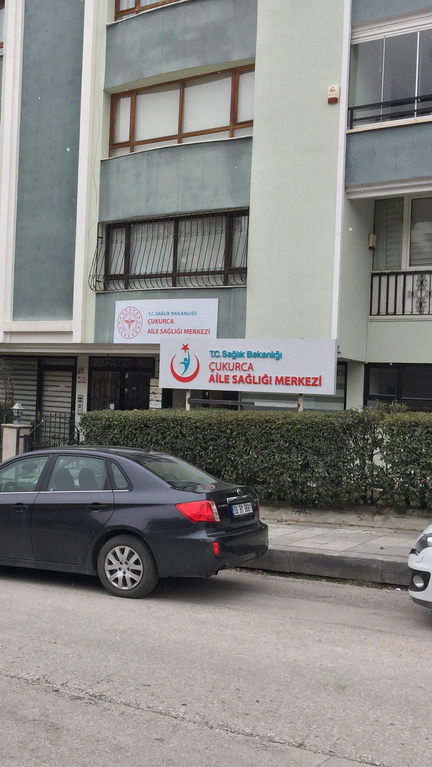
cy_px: 379
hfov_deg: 26.7
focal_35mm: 43
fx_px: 876
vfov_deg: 47.4
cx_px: 38
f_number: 2.2
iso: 32
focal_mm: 4.15
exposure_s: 1/557
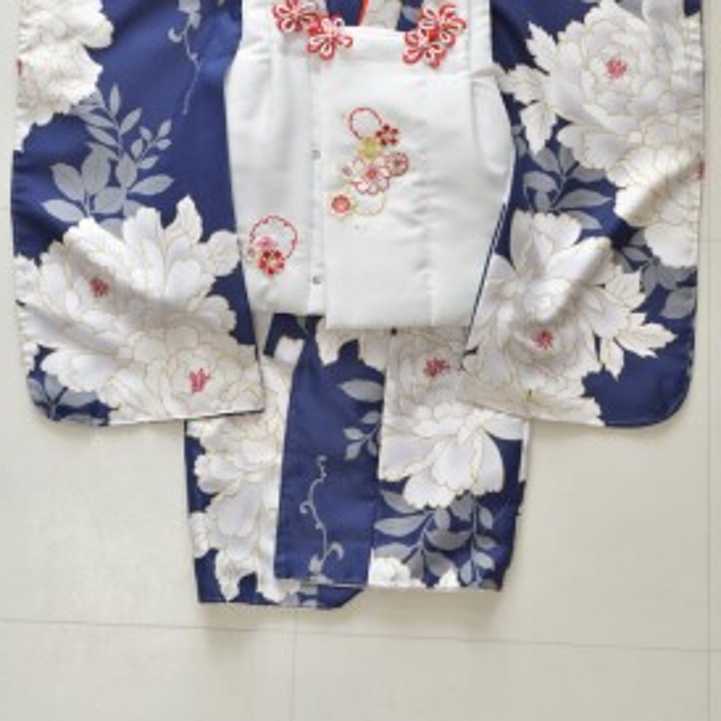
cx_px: 342
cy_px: 171
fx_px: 1579
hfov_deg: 25.7
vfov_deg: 25.4
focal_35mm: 67
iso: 800
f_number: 4.5
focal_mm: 45
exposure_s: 1/100
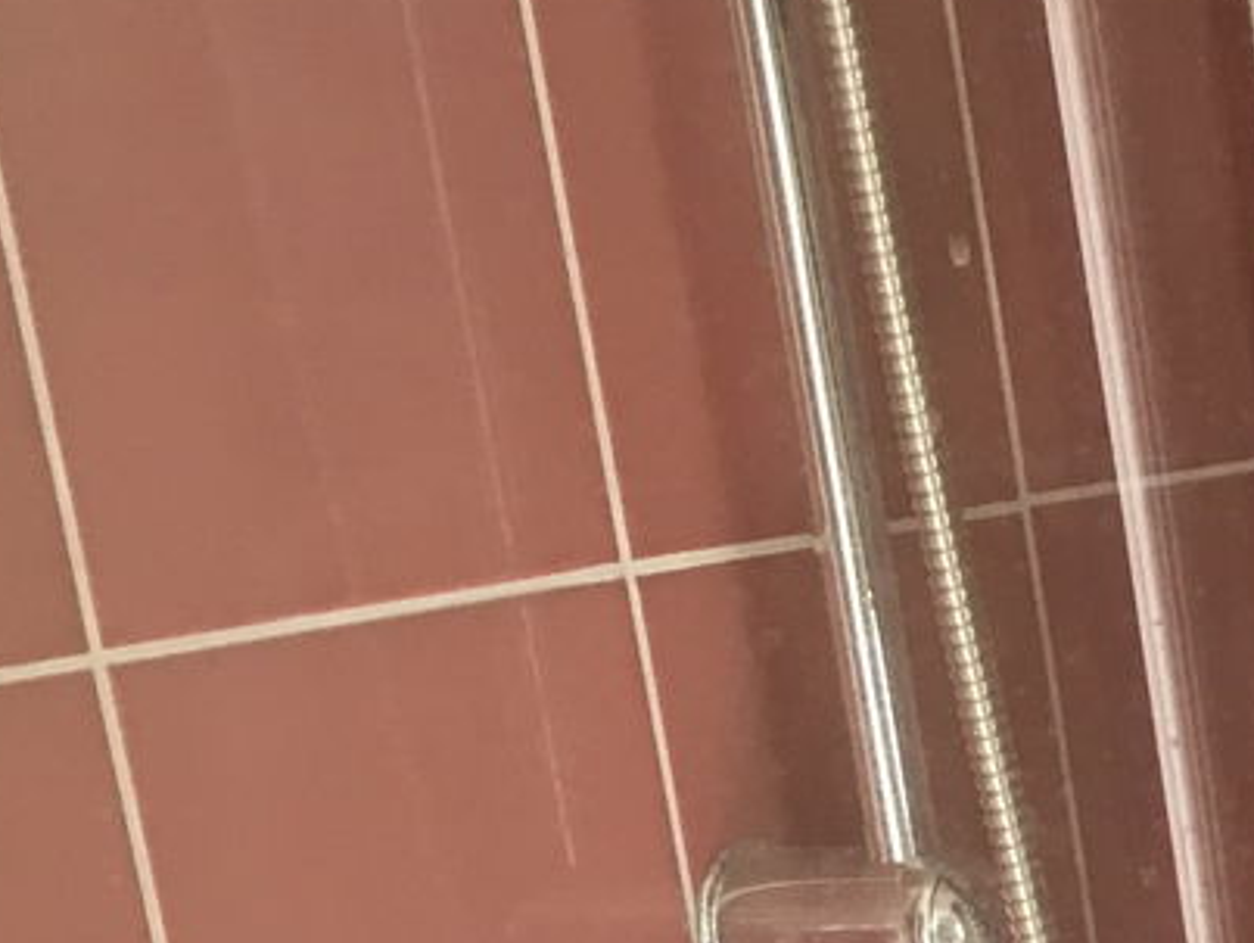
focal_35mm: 115
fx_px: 4170
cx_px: 2144
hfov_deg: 15.2
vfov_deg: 12.2
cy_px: 1472
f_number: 2.2
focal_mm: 4.15
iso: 40
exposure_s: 1/33
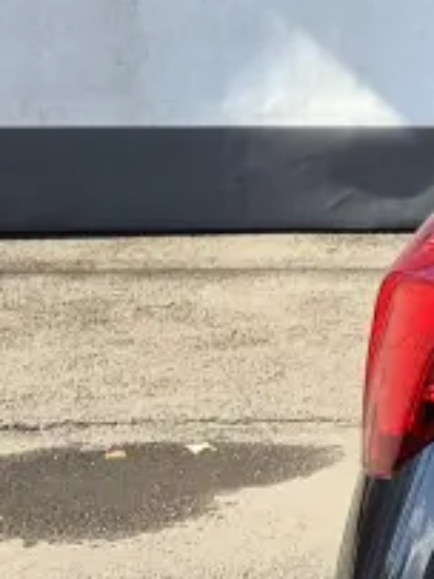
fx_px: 2728
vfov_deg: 12.1
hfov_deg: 7.7
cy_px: 254
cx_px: 1362
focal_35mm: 163
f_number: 1.8
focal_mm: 5.4
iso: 25
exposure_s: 1/754
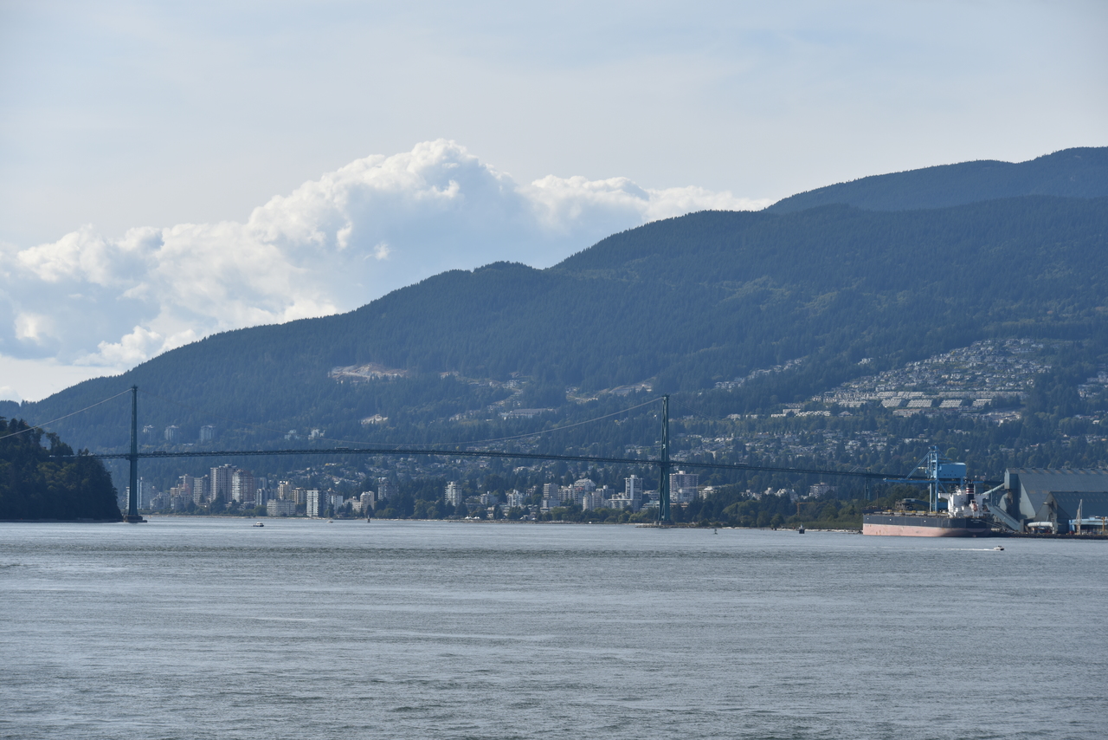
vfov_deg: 10.2
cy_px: 370
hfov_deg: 15.2
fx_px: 4156
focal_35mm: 135
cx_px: 554
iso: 100
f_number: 9
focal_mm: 135
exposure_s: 1/320
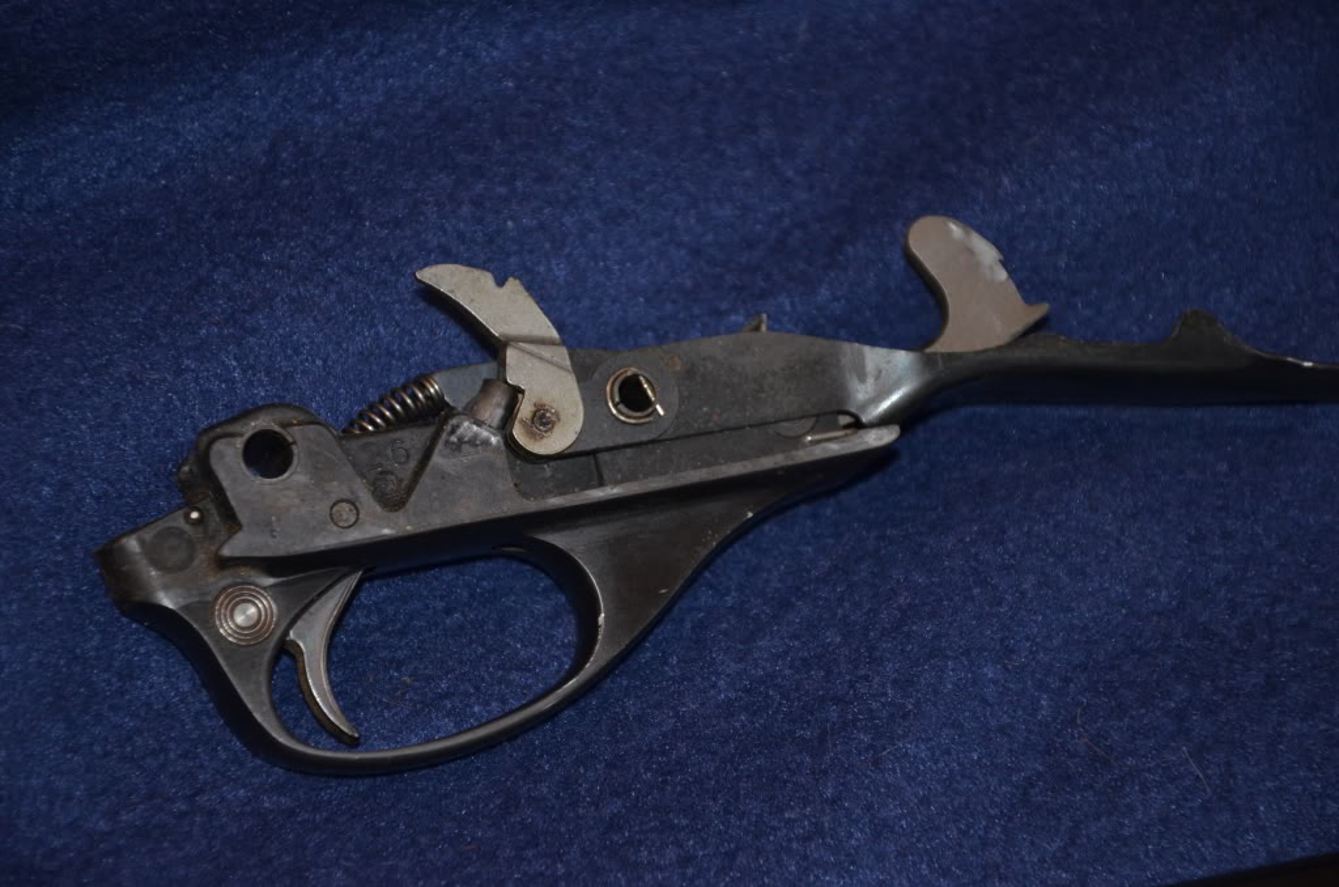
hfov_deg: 13.1
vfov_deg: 8.7
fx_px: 5845
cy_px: 444
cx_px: 670
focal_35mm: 158
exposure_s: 1/60
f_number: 5.6
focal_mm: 105
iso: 800
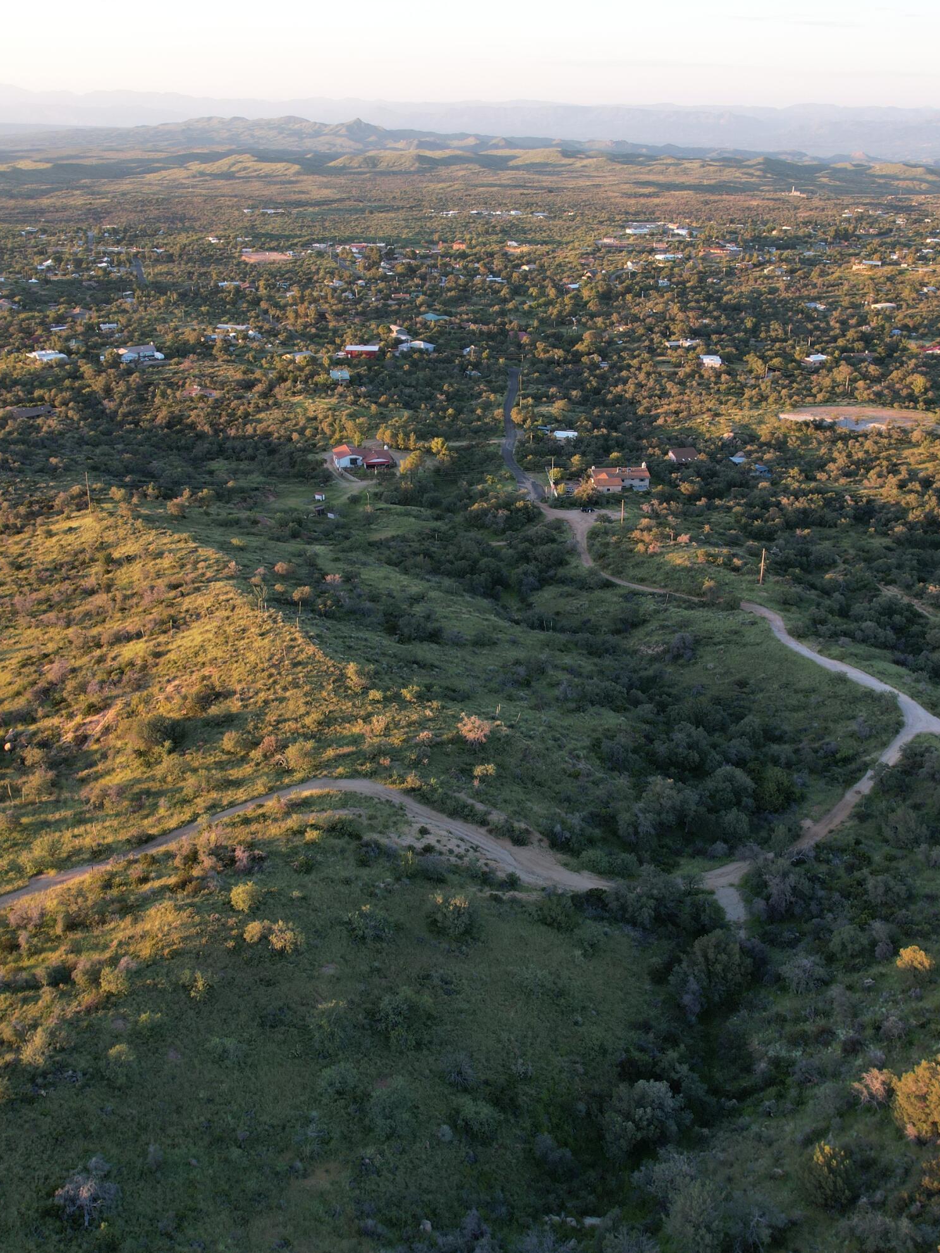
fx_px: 1159
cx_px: 508
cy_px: 629
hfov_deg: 44.1
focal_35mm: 32
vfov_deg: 56.8
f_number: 2.8
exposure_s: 1/160
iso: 100
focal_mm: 8.38
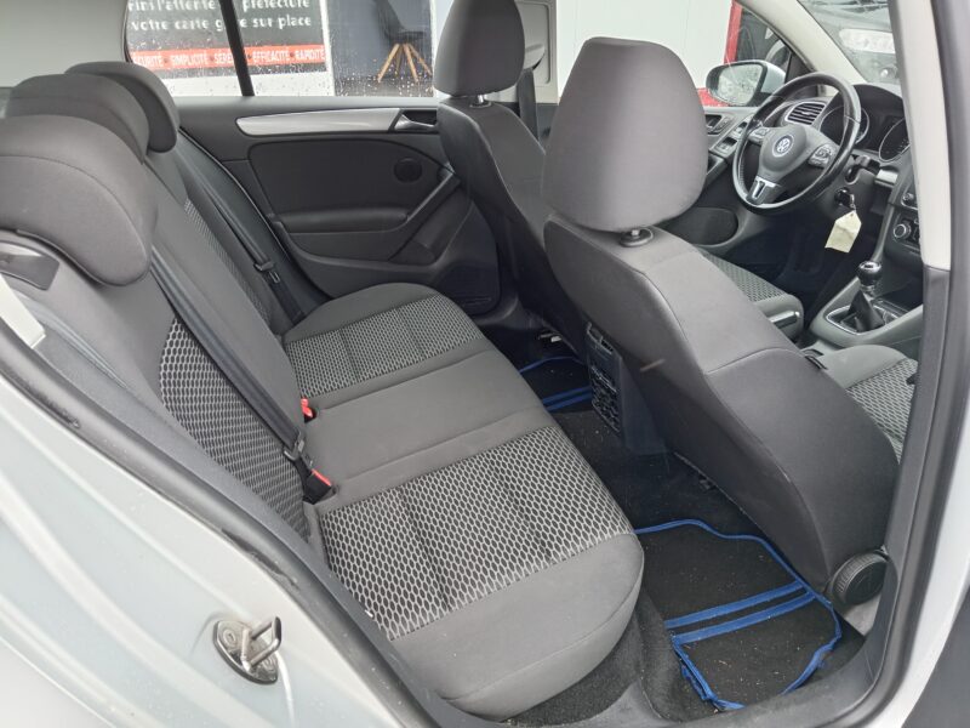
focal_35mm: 25
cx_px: 485
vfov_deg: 54.9
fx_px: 701
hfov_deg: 69.4
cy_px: 364
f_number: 1.8
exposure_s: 1/50
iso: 134
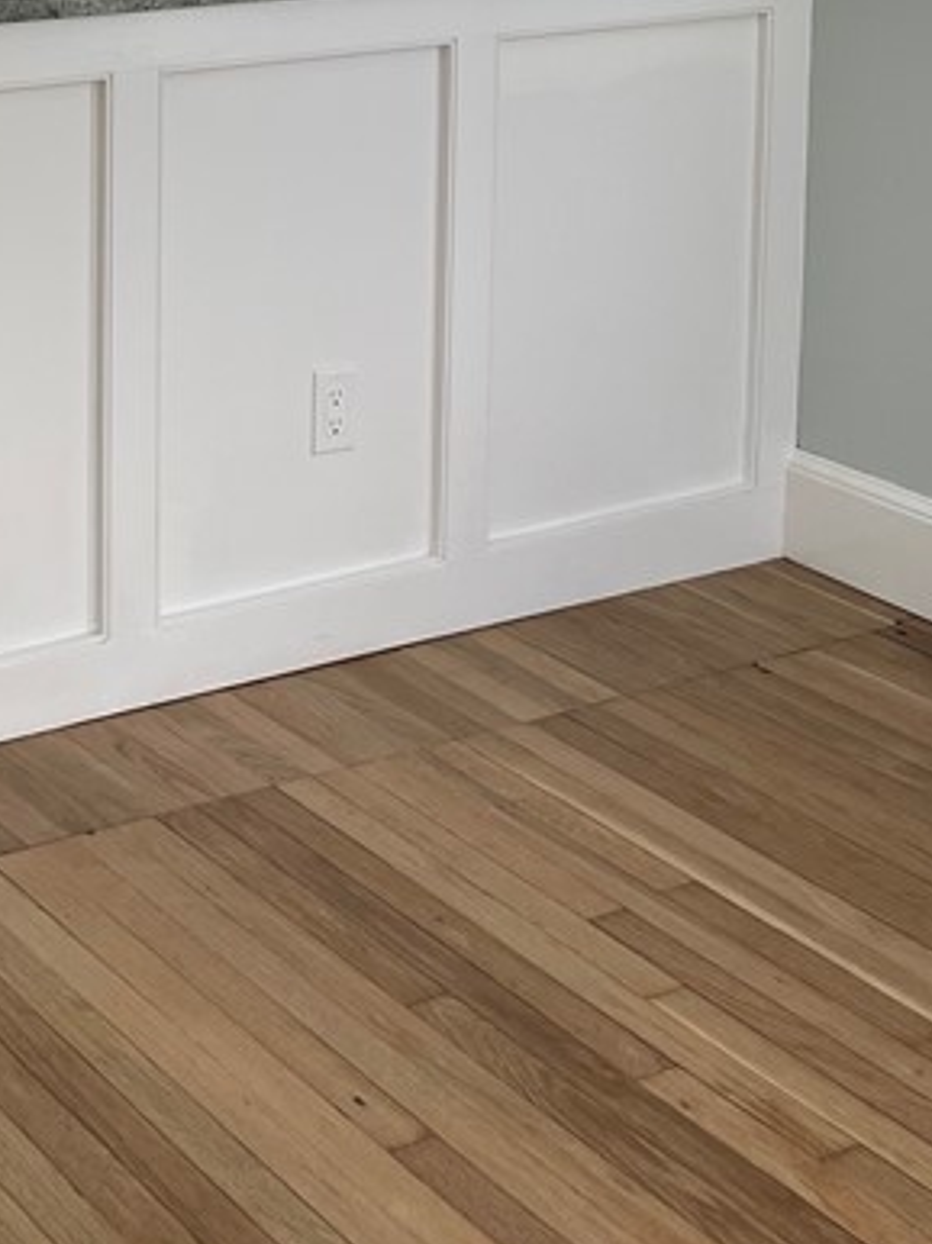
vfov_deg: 26.1
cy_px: -106
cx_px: -74
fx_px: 2480
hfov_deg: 20.4
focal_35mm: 69
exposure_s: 1/121
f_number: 1.6
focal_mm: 4.2
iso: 40
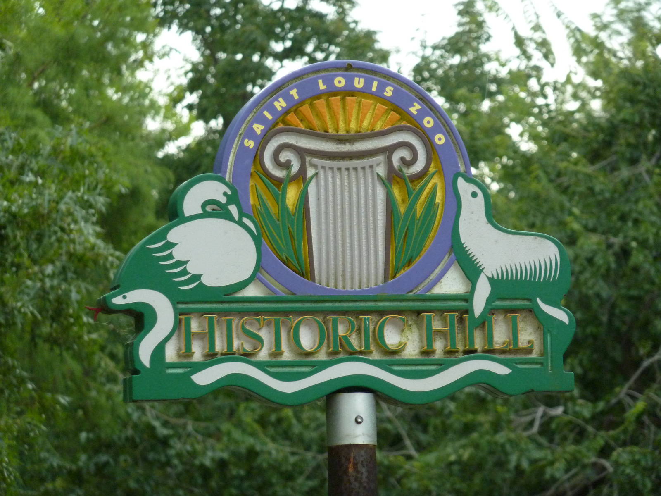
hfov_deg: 7.6
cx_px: 330
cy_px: 248
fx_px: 4965
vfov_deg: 5.7
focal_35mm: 260
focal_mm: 42.6
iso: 400
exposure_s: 1/100
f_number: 4.7
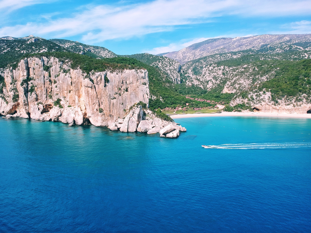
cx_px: 156
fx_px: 225
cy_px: 116
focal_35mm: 25
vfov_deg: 54.9
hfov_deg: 69.4
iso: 100
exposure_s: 1/1000
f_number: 2.6
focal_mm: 4.49
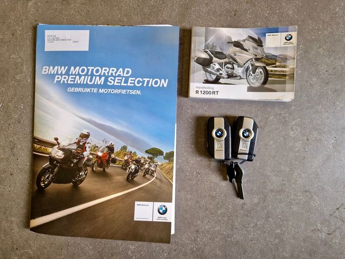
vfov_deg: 58.9
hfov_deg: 73.9
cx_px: 172
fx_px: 229
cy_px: 130
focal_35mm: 23
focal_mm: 5.4
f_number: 1.8
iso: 125
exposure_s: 1/100
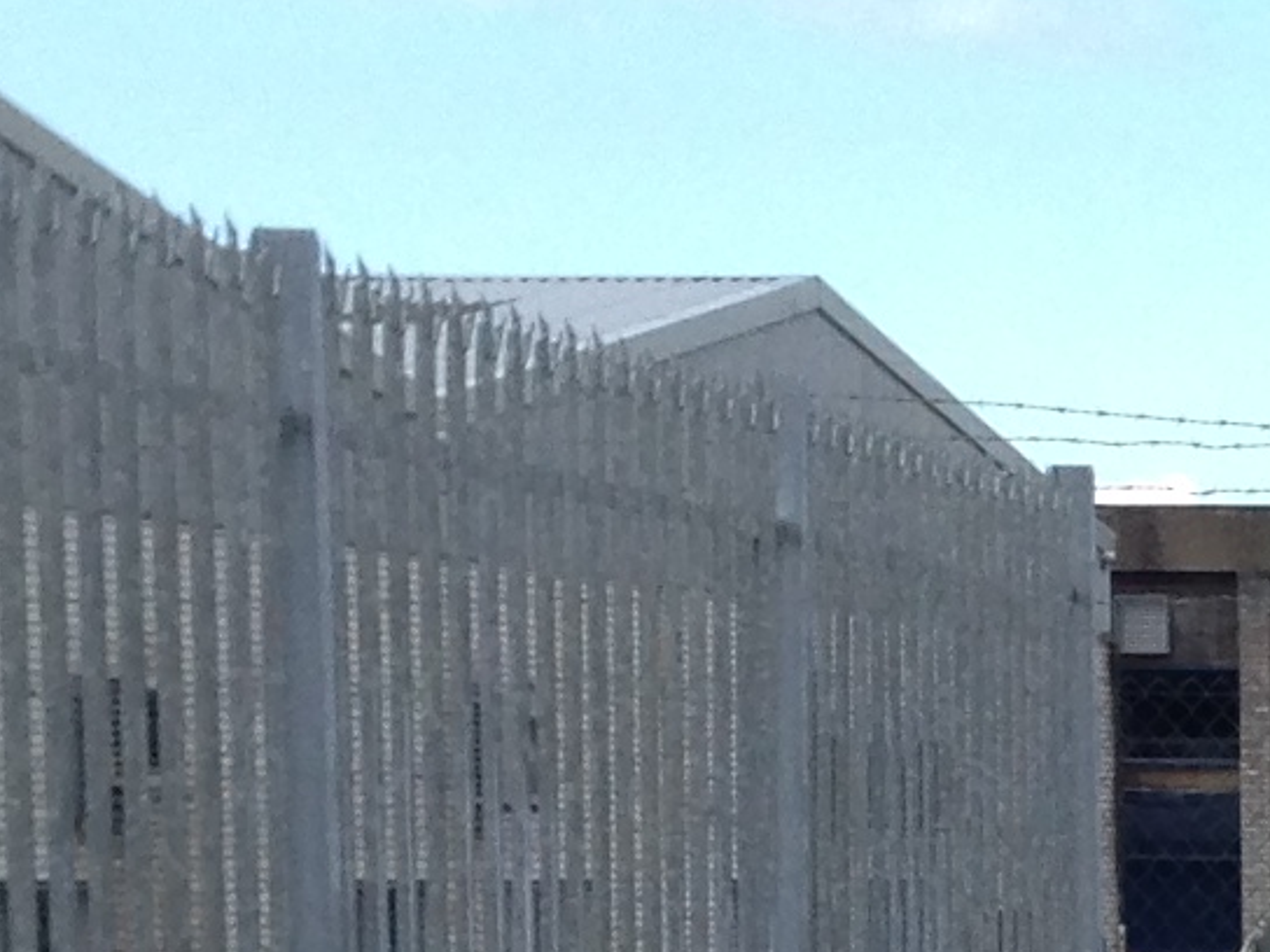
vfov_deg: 7.2
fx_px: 7264
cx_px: 2008
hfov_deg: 9.7
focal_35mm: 198
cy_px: 2046
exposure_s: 1/951
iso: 64
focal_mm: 4.13
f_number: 2.4
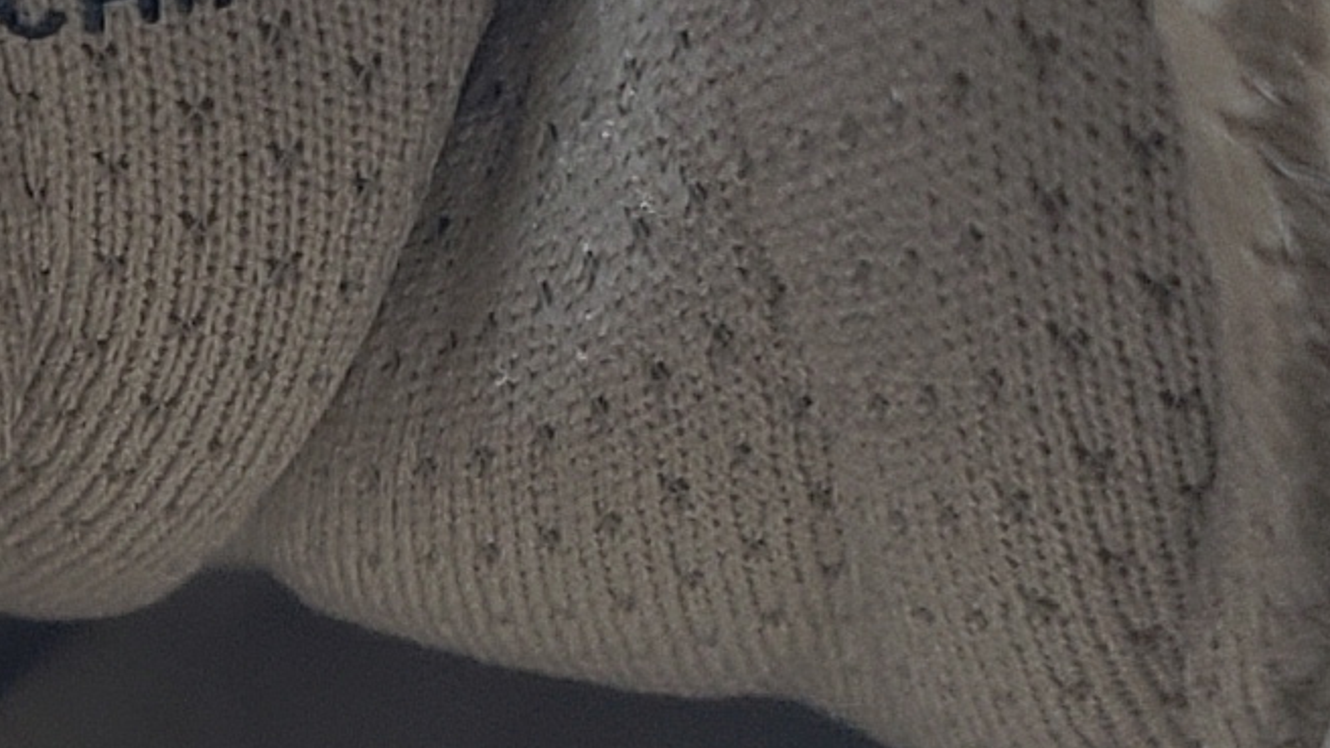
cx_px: -272
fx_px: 6136
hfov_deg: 12.1
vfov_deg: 6.9
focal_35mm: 174
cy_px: 1139
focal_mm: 4.3
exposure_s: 1/342
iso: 50
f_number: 1.5
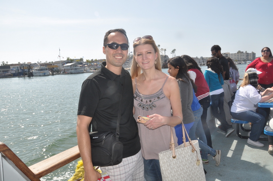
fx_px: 204
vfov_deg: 47.8
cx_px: 136
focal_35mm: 27
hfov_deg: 67.4
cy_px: 90
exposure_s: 1/200
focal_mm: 18
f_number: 18
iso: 500
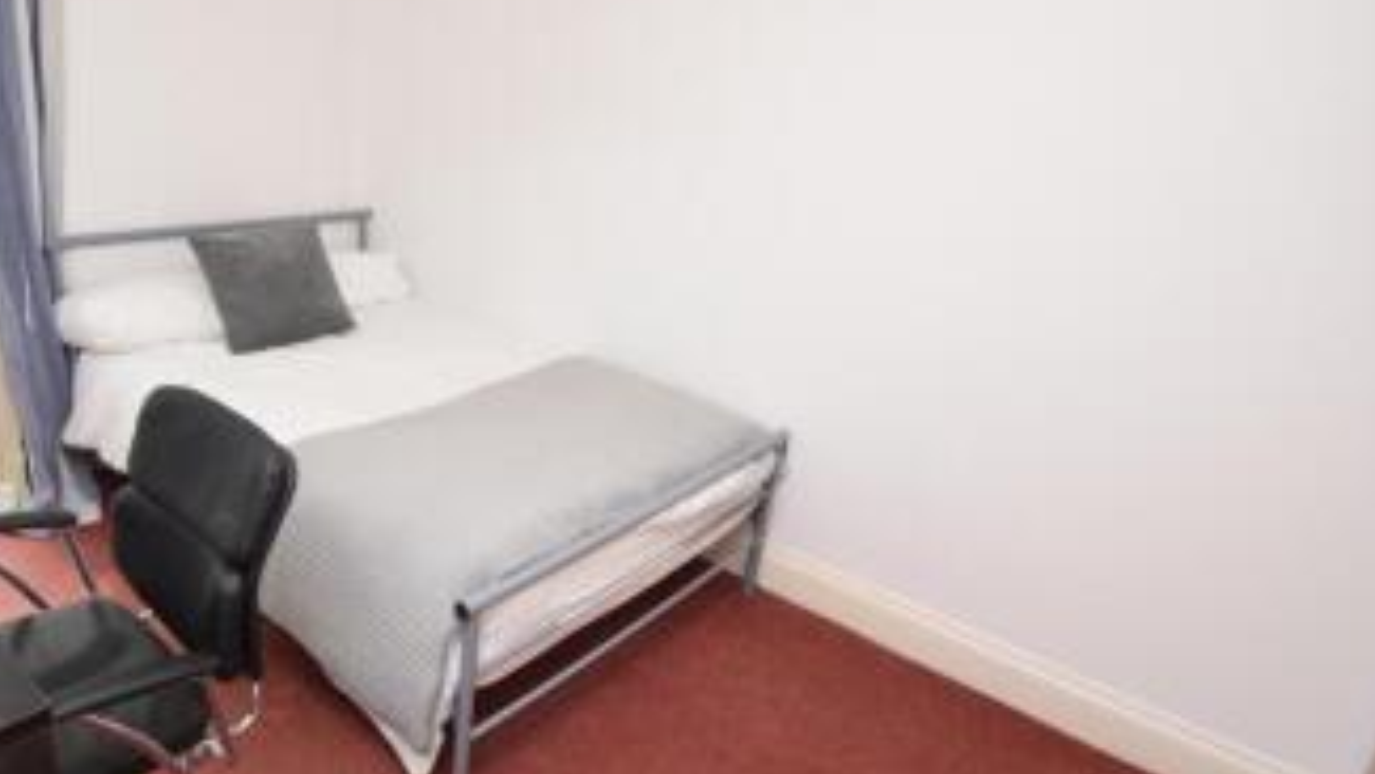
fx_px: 839
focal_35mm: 23
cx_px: 529
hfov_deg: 77.5
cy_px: 332
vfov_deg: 49.4
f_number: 4
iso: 800
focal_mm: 10
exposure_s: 1/60
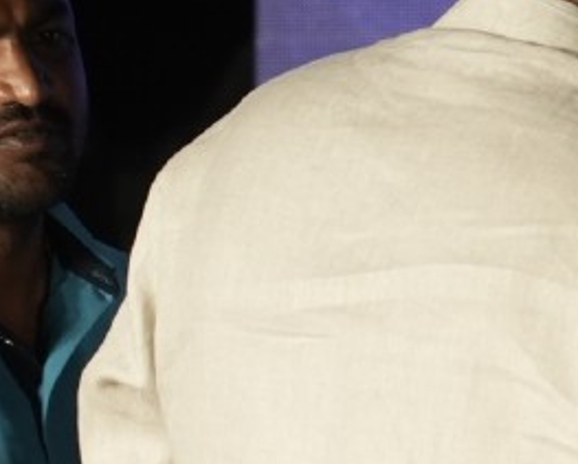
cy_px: 513
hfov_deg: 2.6
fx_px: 12810
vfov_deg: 2.1
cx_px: 1146
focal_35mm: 748
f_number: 4
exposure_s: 1/250
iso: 800
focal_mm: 100
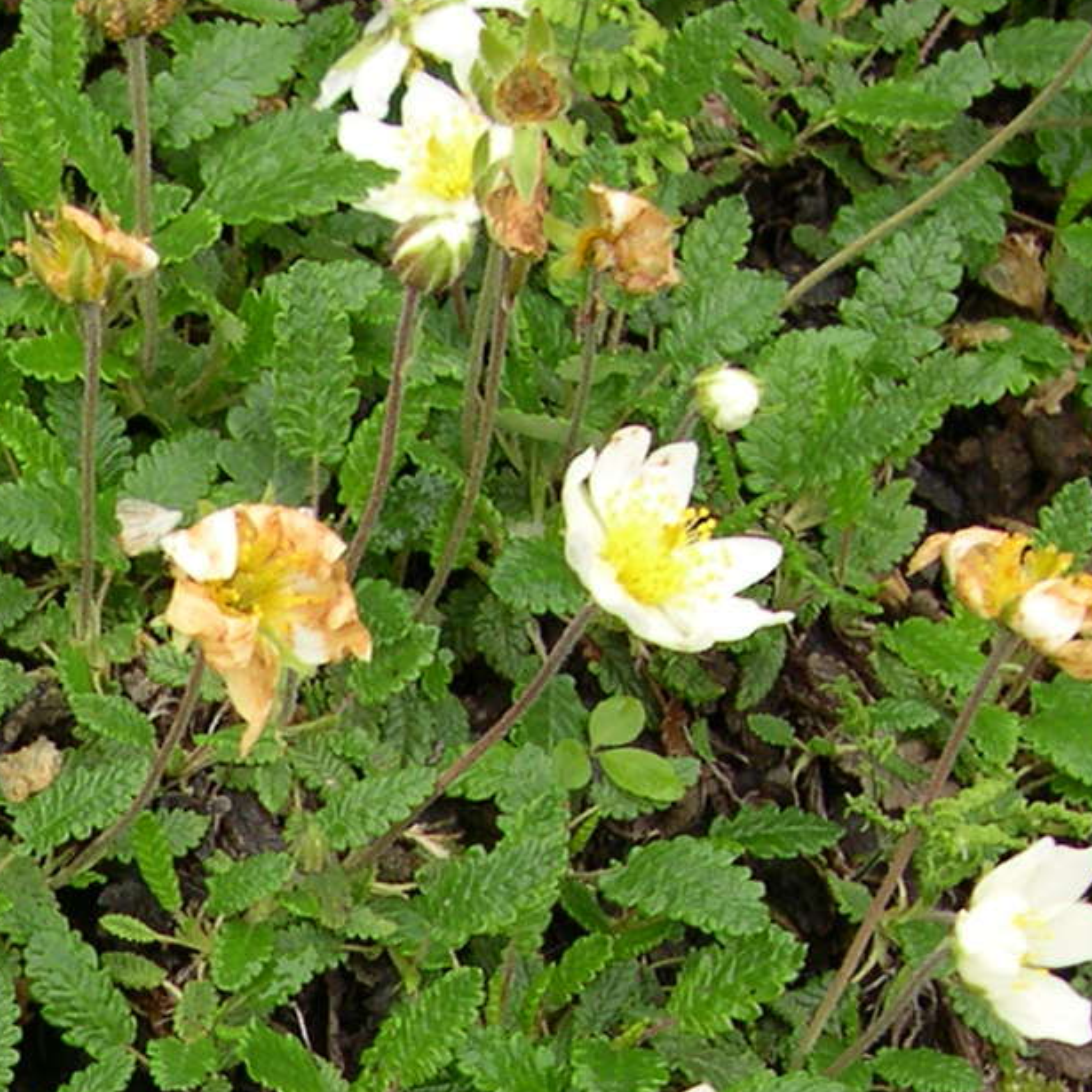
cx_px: -536
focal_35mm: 124
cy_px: 1429
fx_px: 4426
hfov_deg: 13.3
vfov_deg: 13.5
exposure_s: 1/288
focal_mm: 8
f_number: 2.8
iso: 100
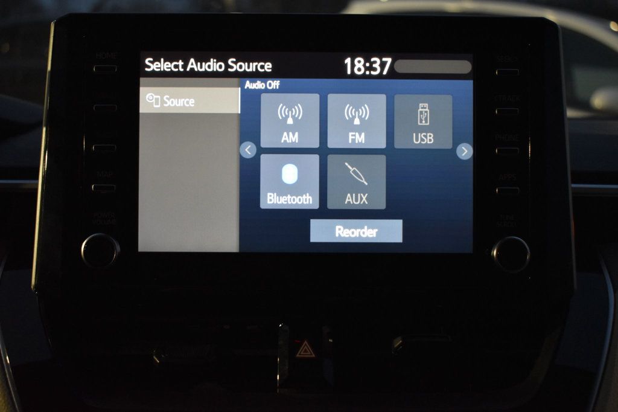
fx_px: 772
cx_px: 309
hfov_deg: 43.6
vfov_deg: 29.8
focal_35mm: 45
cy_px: 206
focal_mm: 30
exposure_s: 1/60
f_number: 4.2
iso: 2000
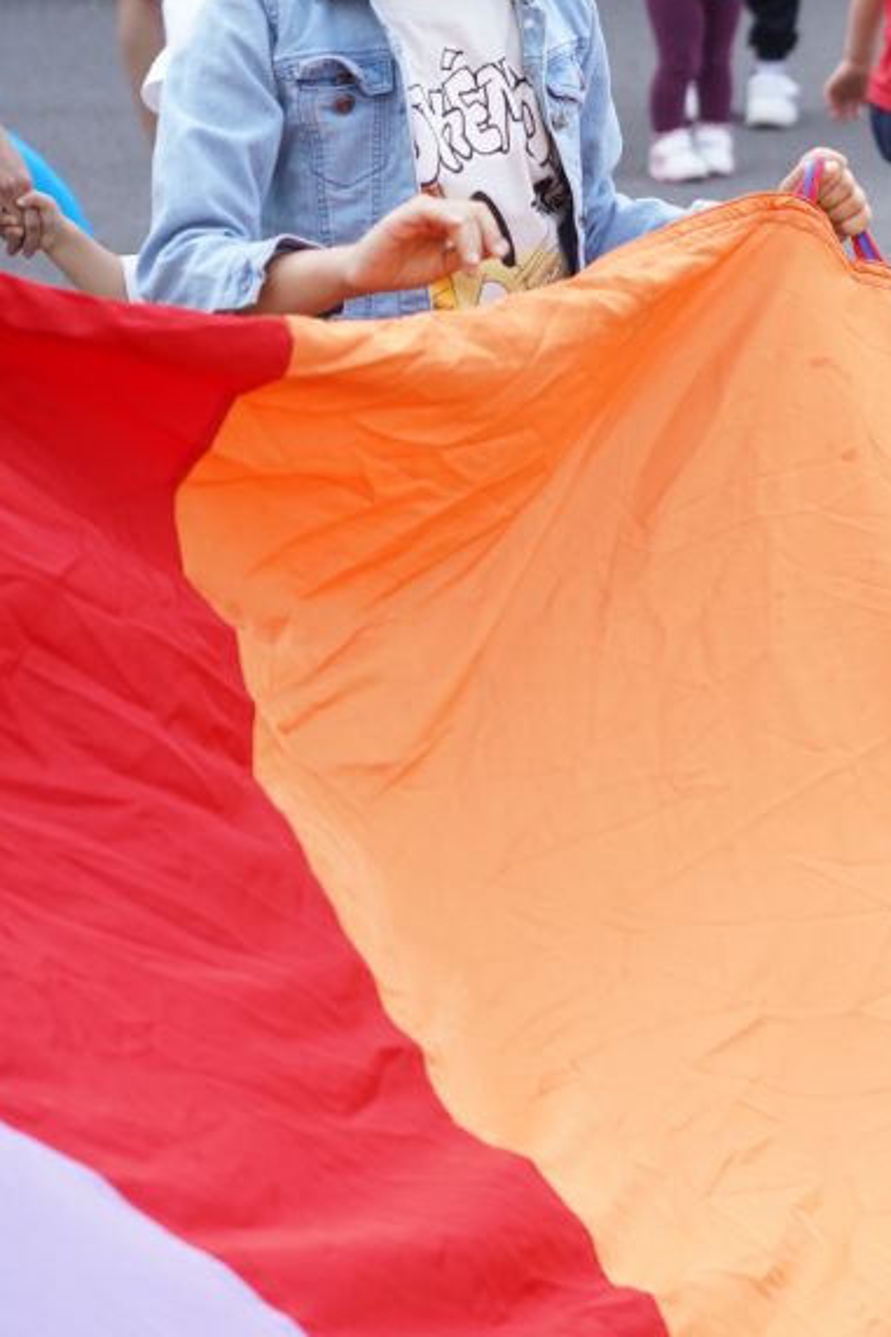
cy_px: 443
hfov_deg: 8.0
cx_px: 1464
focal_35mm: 166
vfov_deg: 12.4
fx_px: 6166
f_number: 4
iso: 400
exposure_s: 1/400
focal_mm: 73
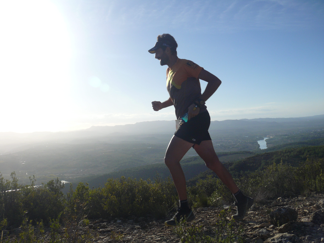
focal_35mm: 35
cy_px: 122
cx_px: 162
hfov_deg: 52.6
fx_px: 328
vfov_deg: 40.7
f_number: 4
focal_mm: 7.4
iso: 100
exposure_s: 1/640
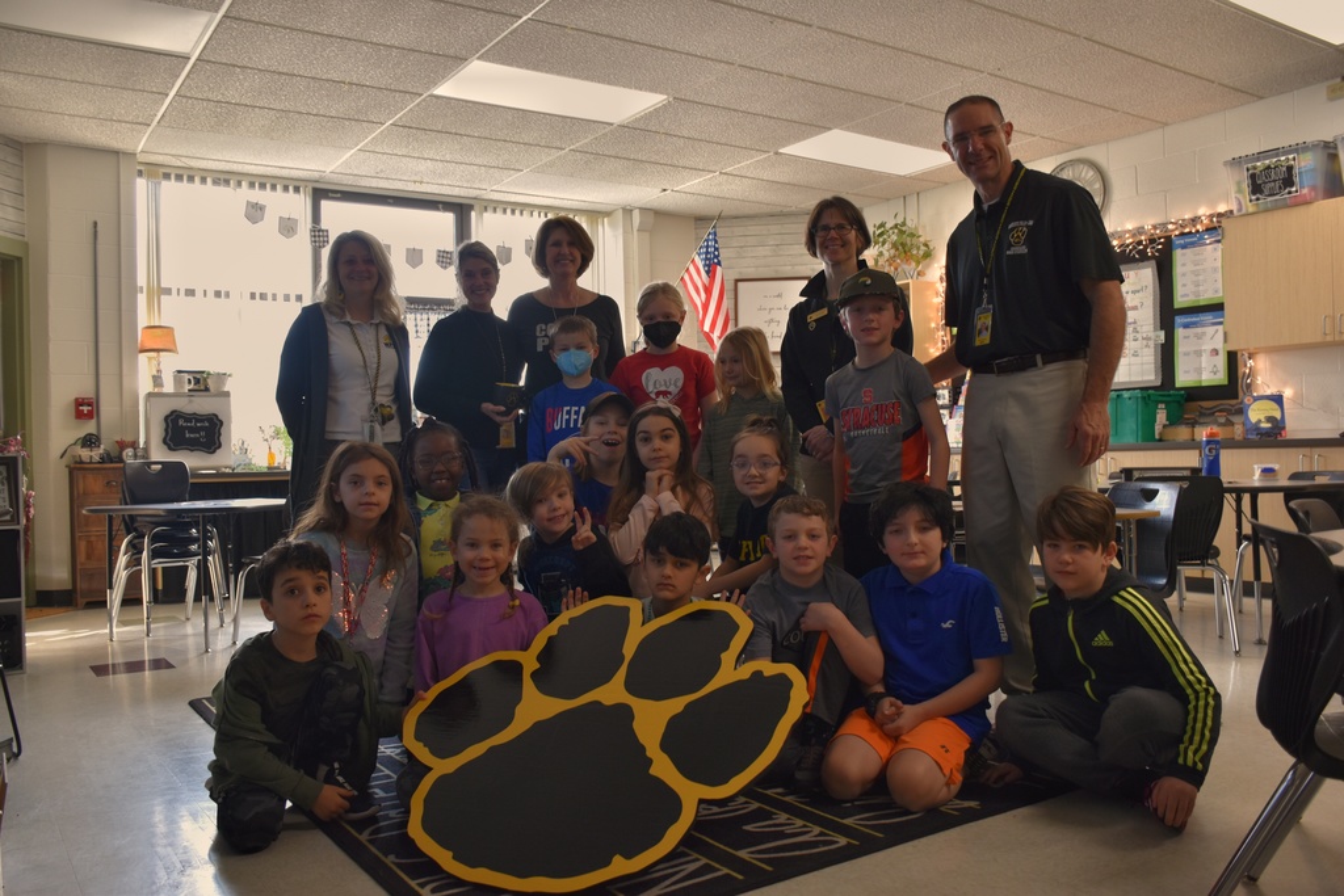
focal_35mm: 27
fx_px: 1008
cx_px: 672
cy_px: 448
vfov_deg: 47.9
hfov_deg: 67.4
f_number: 4
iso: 400
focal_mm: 18
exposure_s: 1/60
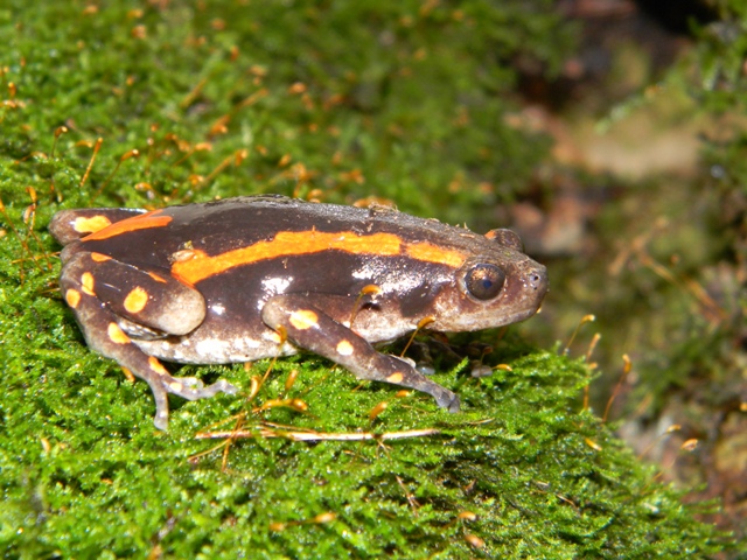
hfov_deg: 18.7
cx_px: 374
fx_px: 2266
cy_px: 280
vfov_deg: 14.1
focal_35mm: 105
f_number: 9.4
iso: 200
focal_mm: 19
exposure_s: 1/30
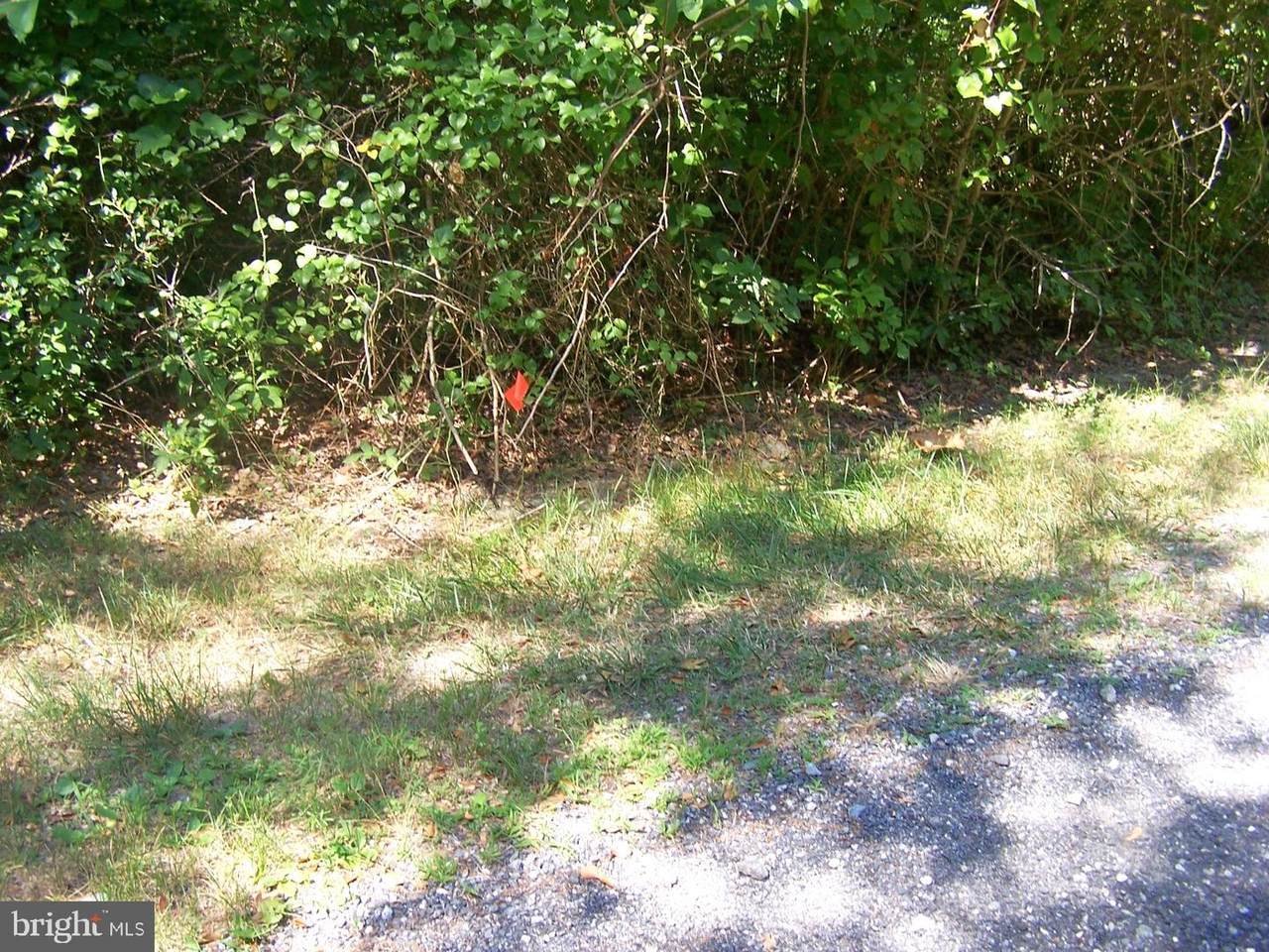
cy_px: 476
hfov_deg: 49.0
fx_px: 1393
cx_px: 634
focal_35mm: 38
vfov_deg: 37.7
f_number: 2.8
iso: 80
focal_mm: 6.3
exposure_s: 1/100
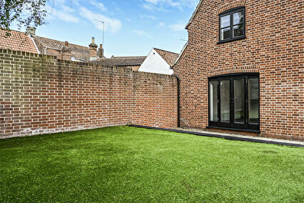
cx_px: 216
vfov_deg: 55.0
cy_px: 89
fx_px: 194
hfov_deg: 72.5
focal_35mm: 23
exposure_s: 1/80
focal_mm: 14
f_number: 8
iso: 100
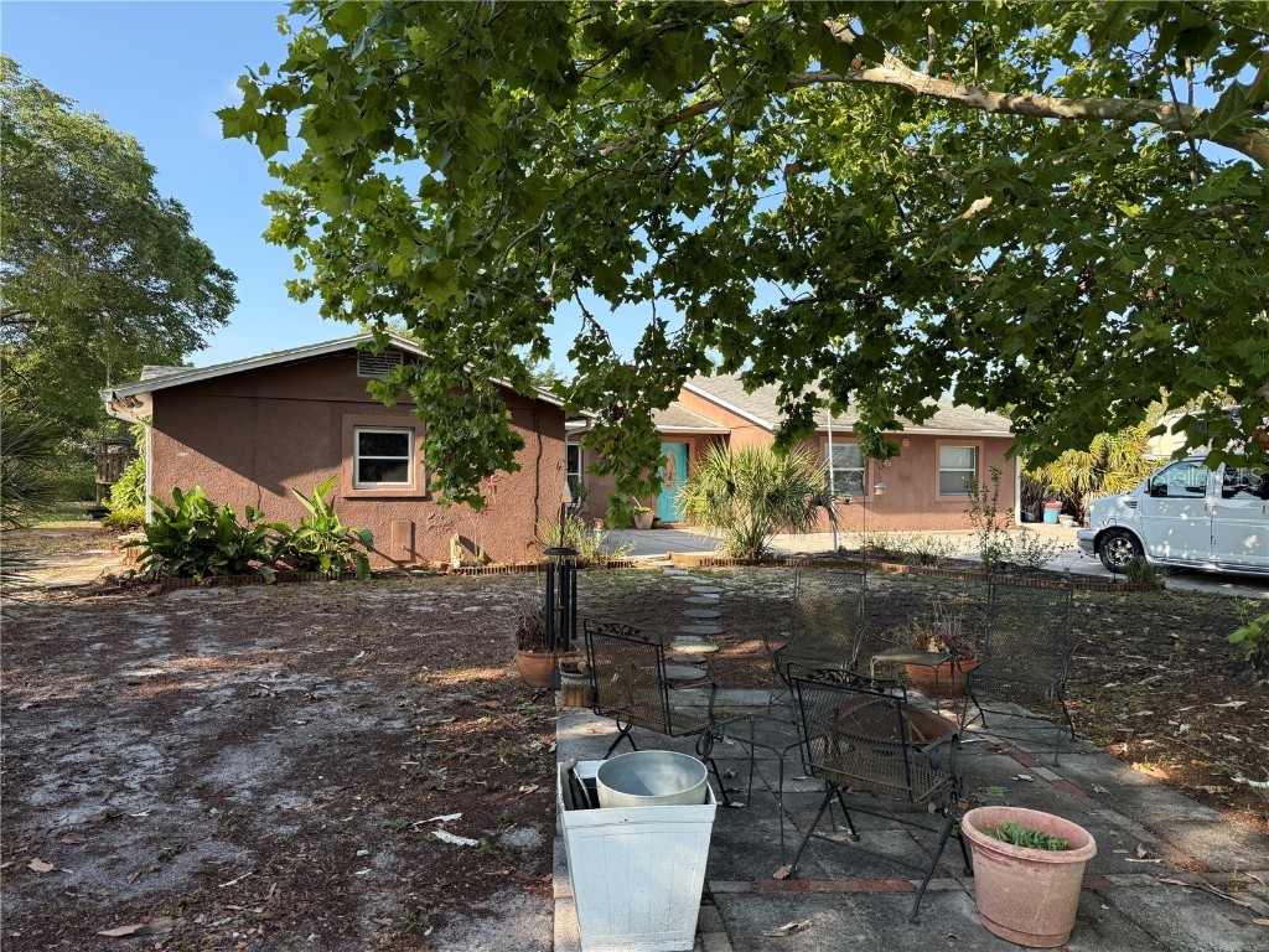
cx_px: 634
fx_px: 880
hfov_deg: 71.6
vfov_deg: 56.8
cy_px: 476
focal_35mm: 24
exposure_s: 1/1018
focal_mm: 6.76
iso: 100
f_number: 1.78
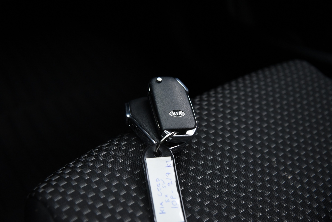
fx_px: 507
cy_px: 111
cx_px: 166
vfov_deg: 24.6
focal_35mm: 55
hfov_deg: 36.2
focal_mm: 55
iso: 4000
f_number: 4
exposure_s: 1/20
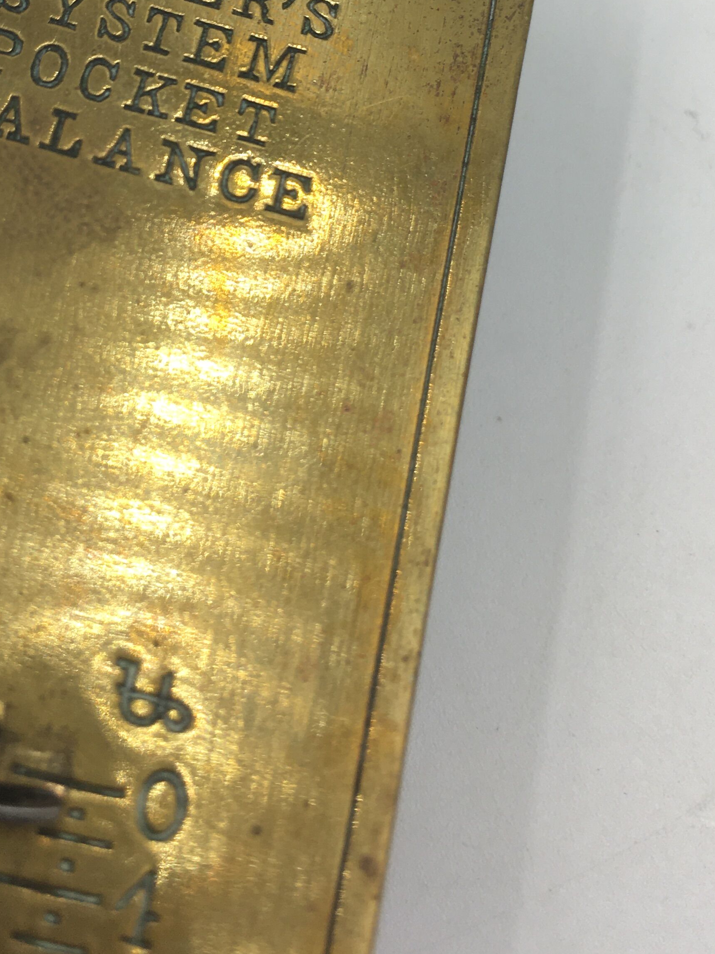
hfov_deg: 28.3
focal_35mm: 51
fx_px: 1404
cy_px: 137
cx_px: 210
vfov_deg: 35.7
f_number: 2.2
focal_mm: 4.15
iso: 25
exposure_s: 1/215
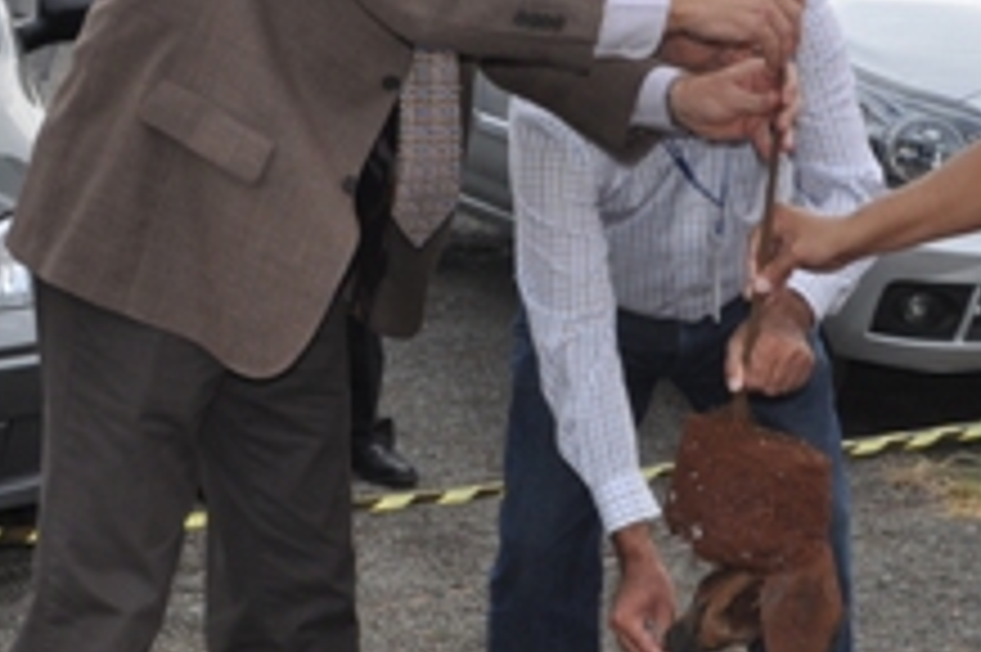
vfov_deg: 14.1
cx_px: 670
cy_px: 281
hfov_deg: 20.9
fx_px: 2641
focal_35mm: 97
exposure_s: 1/200
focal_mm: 22
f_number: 9
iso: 200
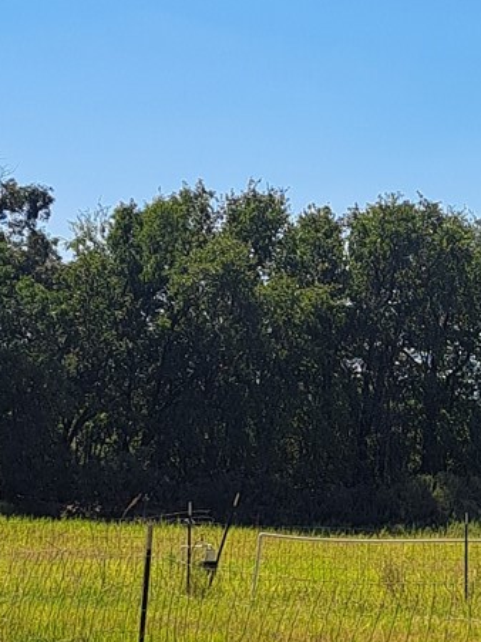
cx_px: 696
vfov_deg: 18.0
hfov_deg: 12.9
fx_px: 2020
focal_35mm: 109
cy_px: 377
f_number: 1.8
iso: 50
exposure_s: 1/2433
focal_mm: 5.23
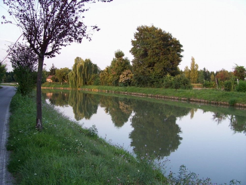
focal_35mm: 34
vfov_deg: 41.8
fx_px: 242
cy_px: 92
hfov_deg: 54.0
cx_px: 123
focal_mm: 5.6
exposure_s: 1/90
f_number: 2.7
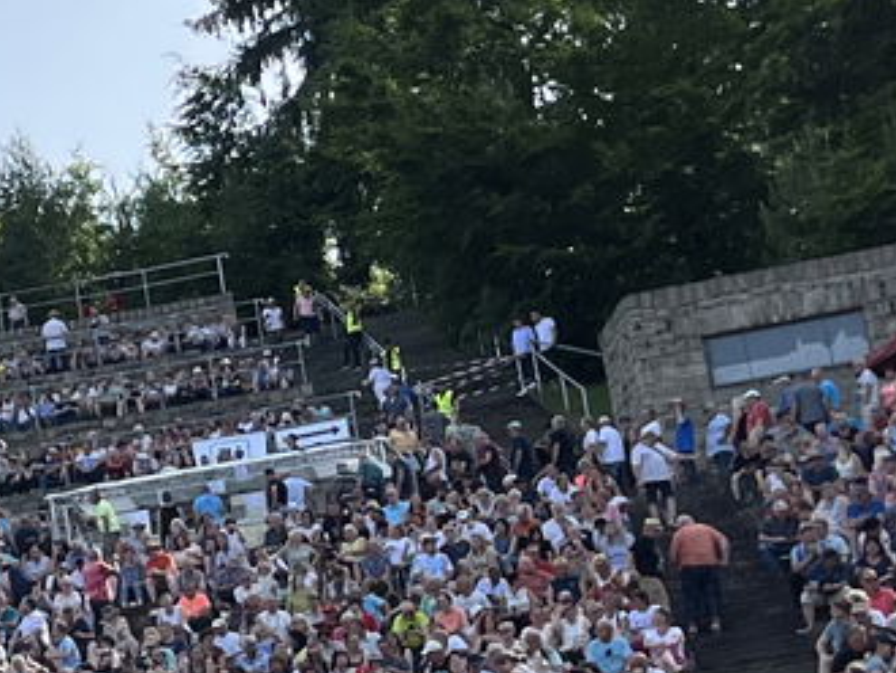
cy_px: 431
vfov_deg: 11.8
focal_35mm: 126
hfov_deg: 14.0
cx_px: -687
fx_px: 3264
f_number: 1.6
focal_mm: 5.1
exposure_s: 1/2222
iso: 50
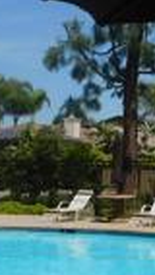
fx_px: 825
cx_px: -122
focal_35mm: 113
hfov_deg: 10.2
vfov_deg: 18.3
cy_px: 290
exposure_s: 1/800
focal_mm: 4
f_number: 6
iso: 125
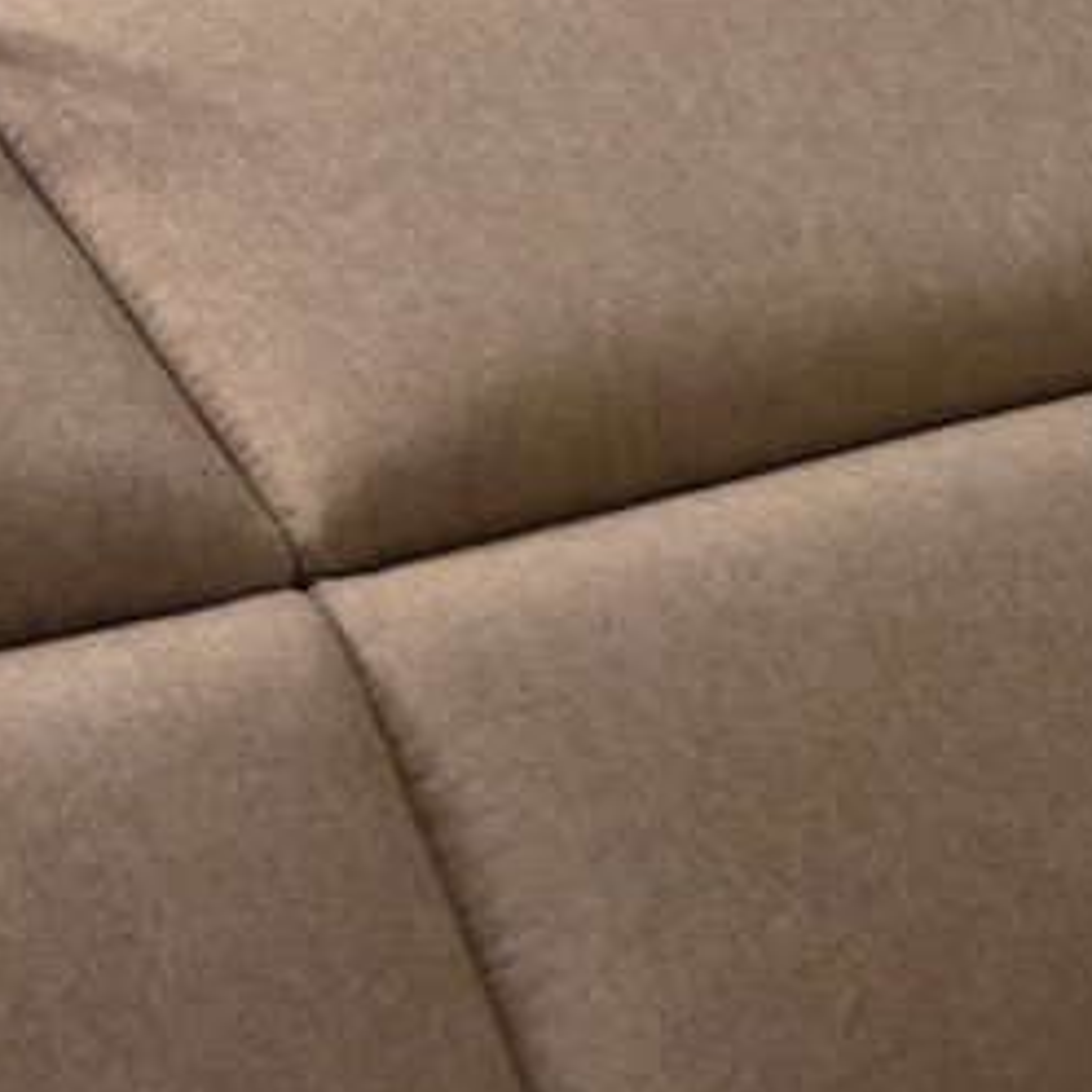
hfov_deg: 10.1
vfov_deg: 13.3
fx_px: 4675
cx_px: 3197
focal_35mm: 131
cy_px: 652
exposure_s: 1/100
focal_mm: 6.3
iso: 2500
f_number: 1.7
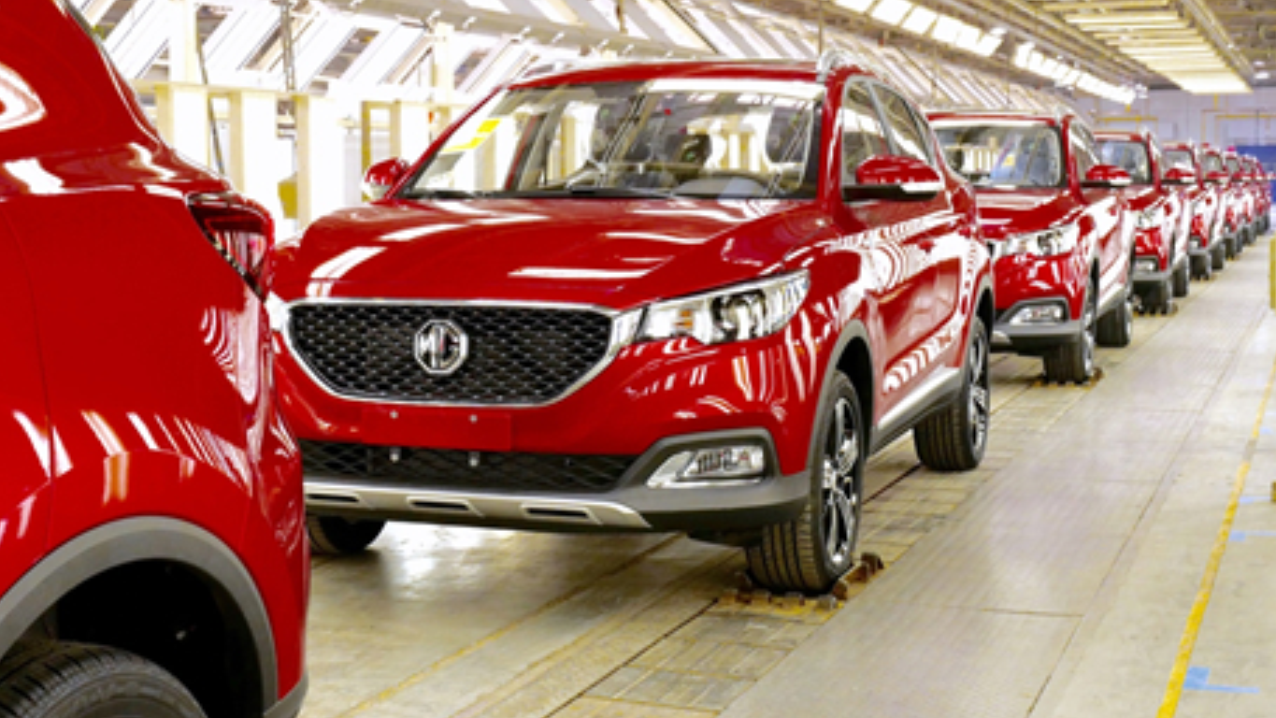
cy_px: 275
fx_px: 1963
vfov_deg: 20.7
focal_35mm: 58
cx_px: 471
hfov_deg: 35.8
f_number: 7.1
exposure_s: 1/60
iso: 2000
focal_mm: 36
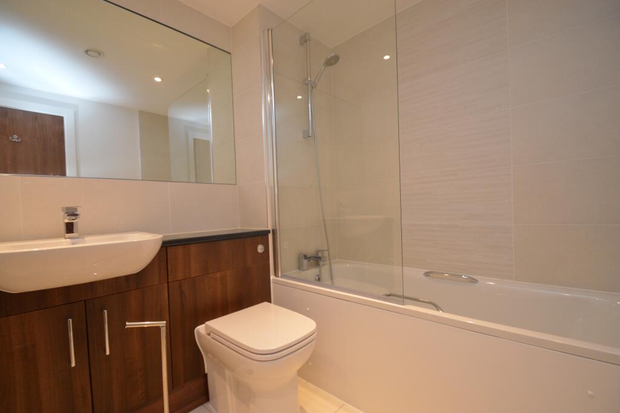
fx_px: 258
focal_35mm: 15
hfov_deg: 100.4
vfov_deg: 77.2
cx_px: 310
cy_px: 206
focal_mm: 10
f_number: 4
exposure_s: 1/60
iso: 400
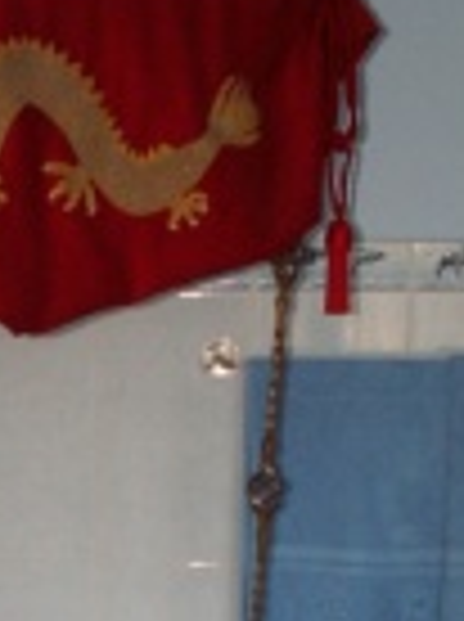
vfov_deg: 16.1
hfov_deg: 12.5
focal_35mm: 114
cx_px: -158
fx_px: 2044
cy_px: 882
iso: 100
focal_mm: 5.86
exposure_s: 1/60
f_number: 2.8
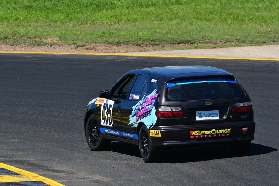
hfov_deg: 2.8
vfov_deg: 1.8
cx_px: 140
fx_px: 5811
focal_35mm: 750
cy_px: 93
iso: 500
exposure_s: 1/640
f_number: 13
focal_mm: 500
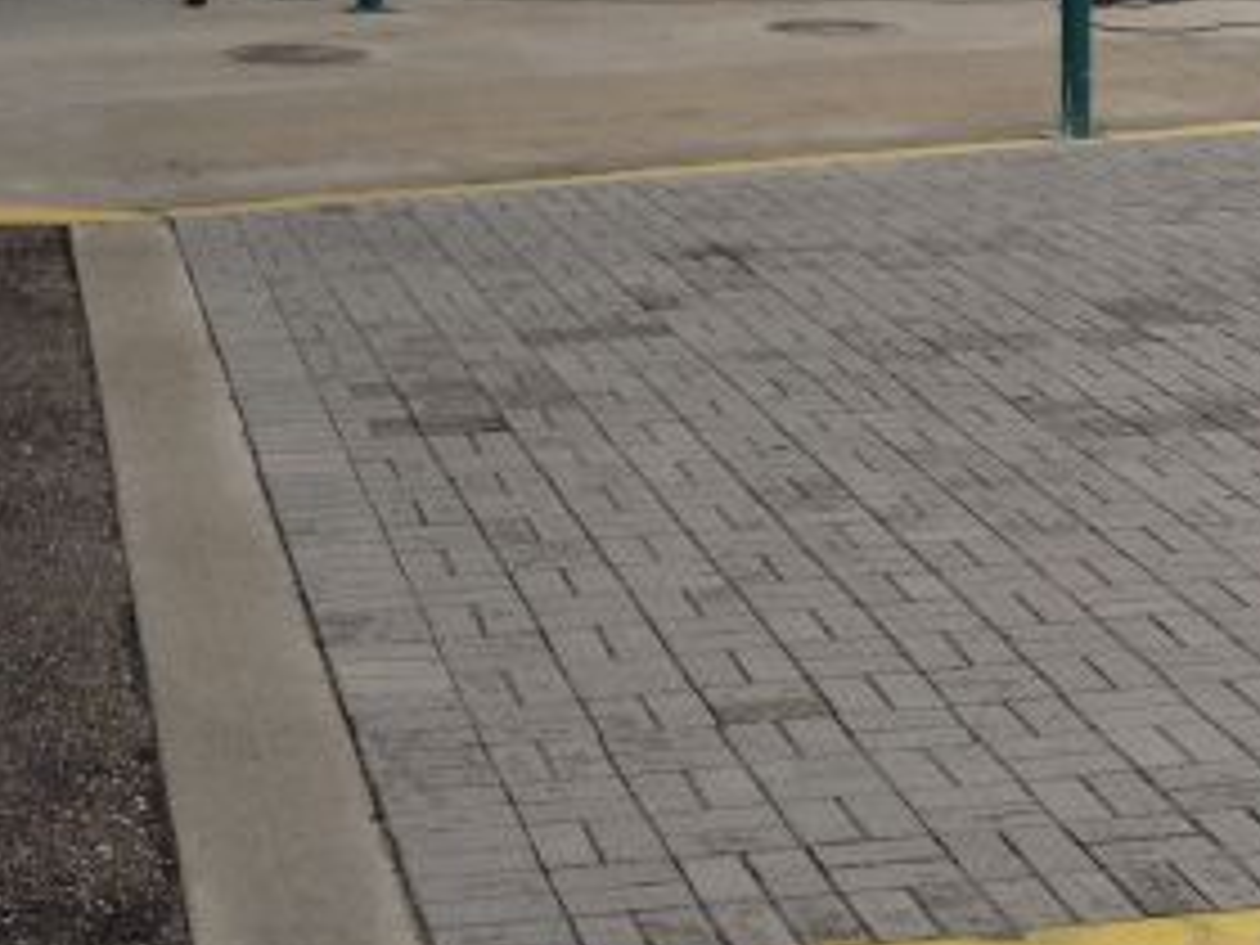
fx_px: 3640
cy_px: -266
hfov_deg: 19.5
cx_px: 968
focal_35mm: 100
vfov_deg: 14.2
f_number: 2.4
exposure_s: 1/756
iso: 80
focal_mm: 4.28
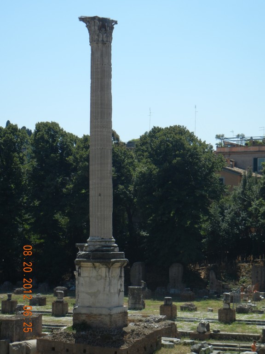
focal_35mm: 89
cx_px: 132
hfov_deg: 16.6
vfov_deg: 22.0
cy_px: 177
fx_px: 908
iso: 160
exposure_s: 1/270
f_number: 8.8
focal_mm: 16
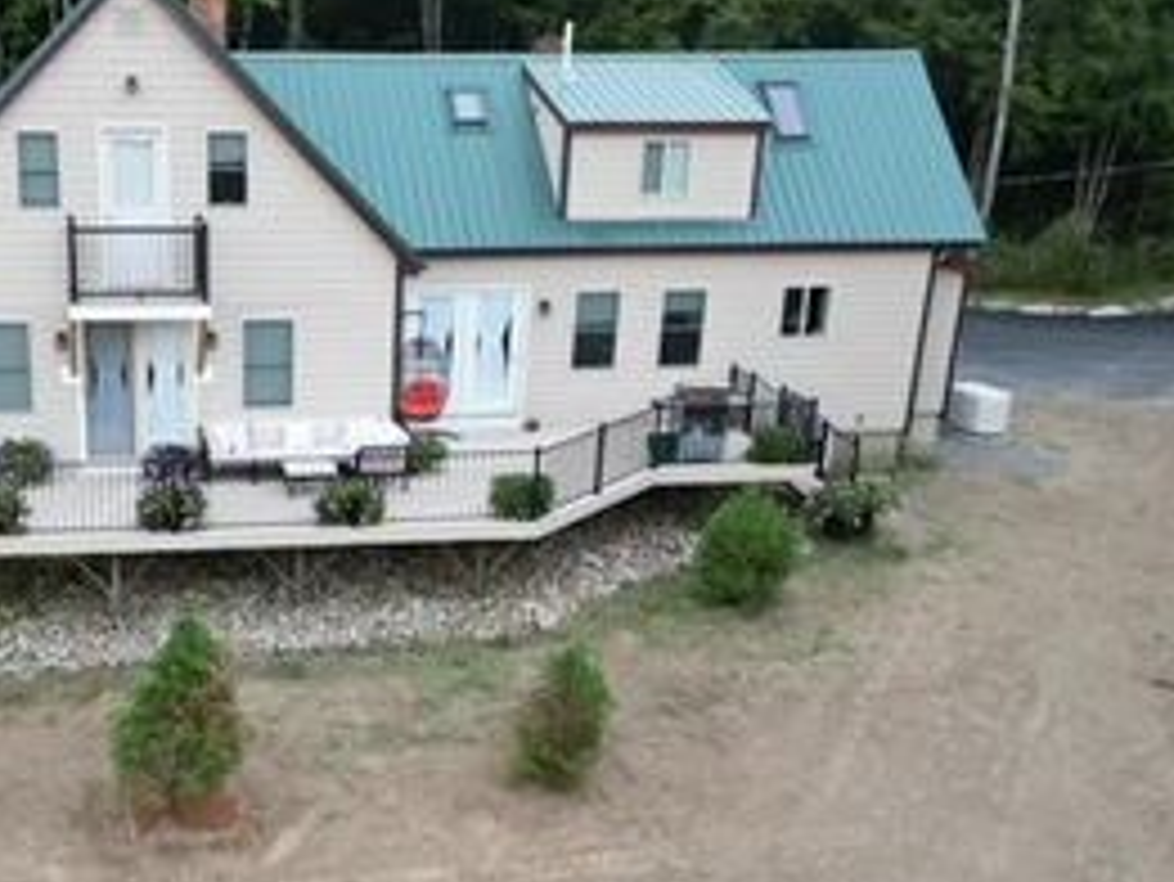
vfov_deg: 31.2
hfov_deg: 39.7
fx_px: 1561
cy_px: 610
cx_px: 252
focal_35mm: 46
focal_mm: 6.72
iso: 120
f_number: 1.7
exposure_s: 1/240
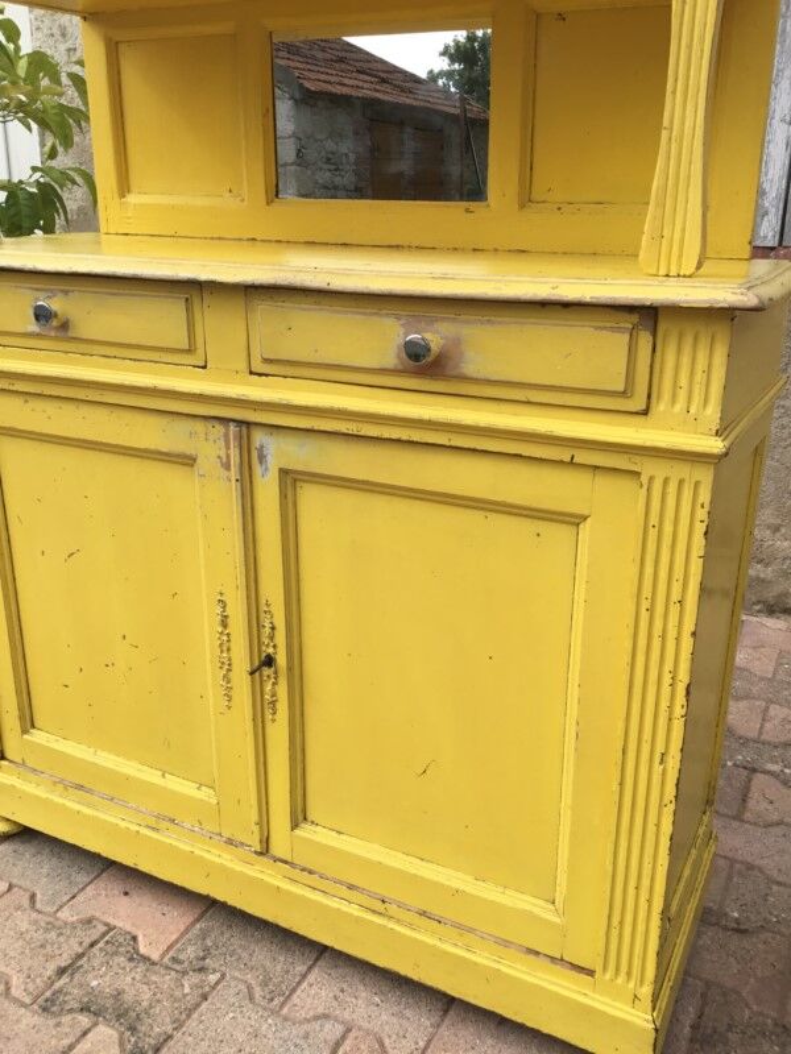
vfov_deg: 58.4
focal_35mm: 31
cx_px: 396
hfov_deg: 45.4
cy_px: 527
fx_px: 944
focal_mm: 3.3
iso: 25
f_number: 2.4
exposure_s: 1/622
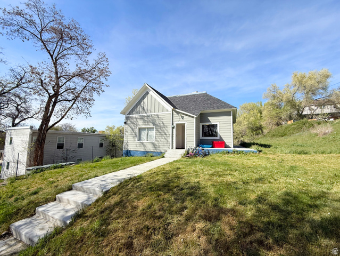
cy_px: 128
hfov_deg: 102.0
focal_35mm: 14
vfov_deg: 85.7
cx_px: 170
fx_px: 138
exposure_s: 1/2506
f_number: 2.2
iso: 50
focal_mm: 2.22
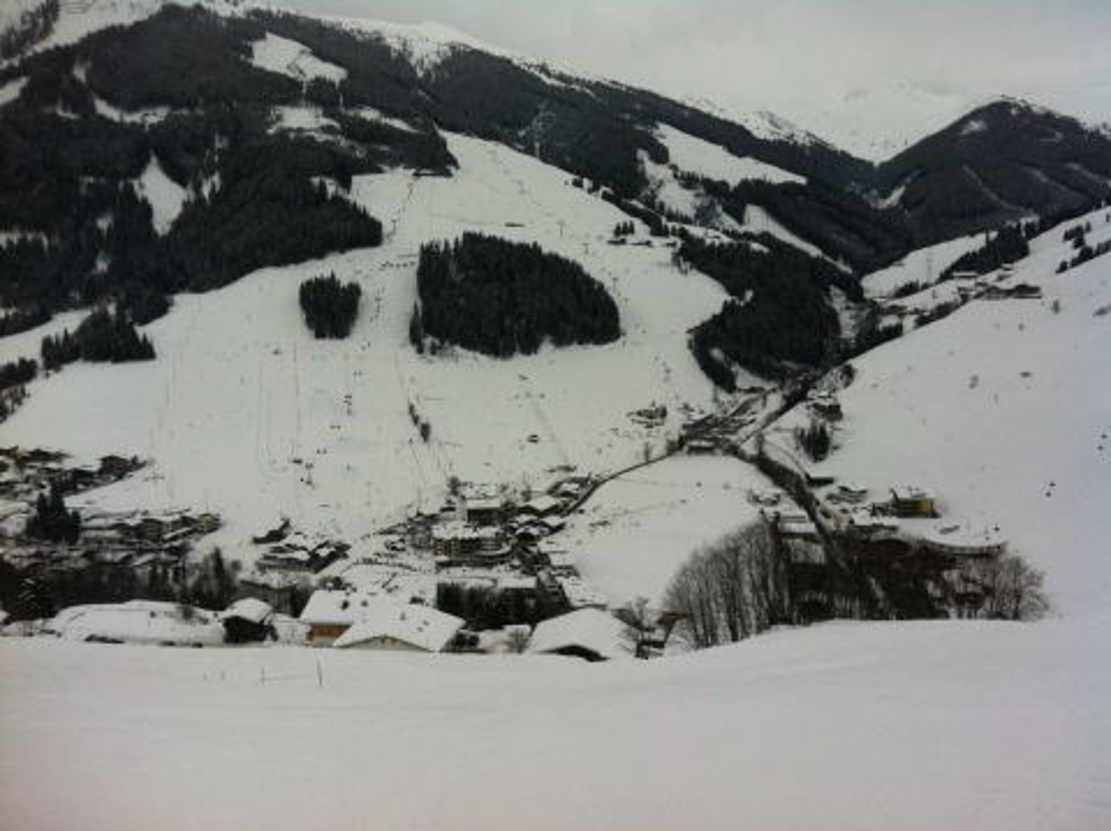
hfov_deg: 52.7
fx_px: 1122
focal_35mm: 35
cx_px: 556
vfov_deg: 40.6
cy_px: 416
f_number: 2.8
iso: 80
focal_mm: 3.85
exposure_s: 1/3016
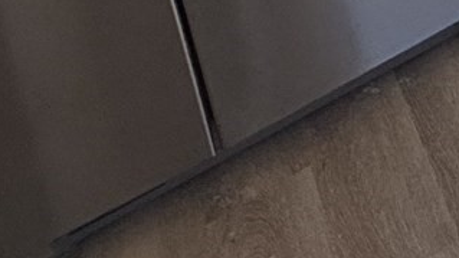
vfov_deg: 8.3
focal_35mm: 98
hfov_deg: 13.7
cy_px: -709
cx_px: 1167
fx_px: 1192
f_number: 2.2
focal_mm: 2.22
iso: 64
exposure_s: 1/218
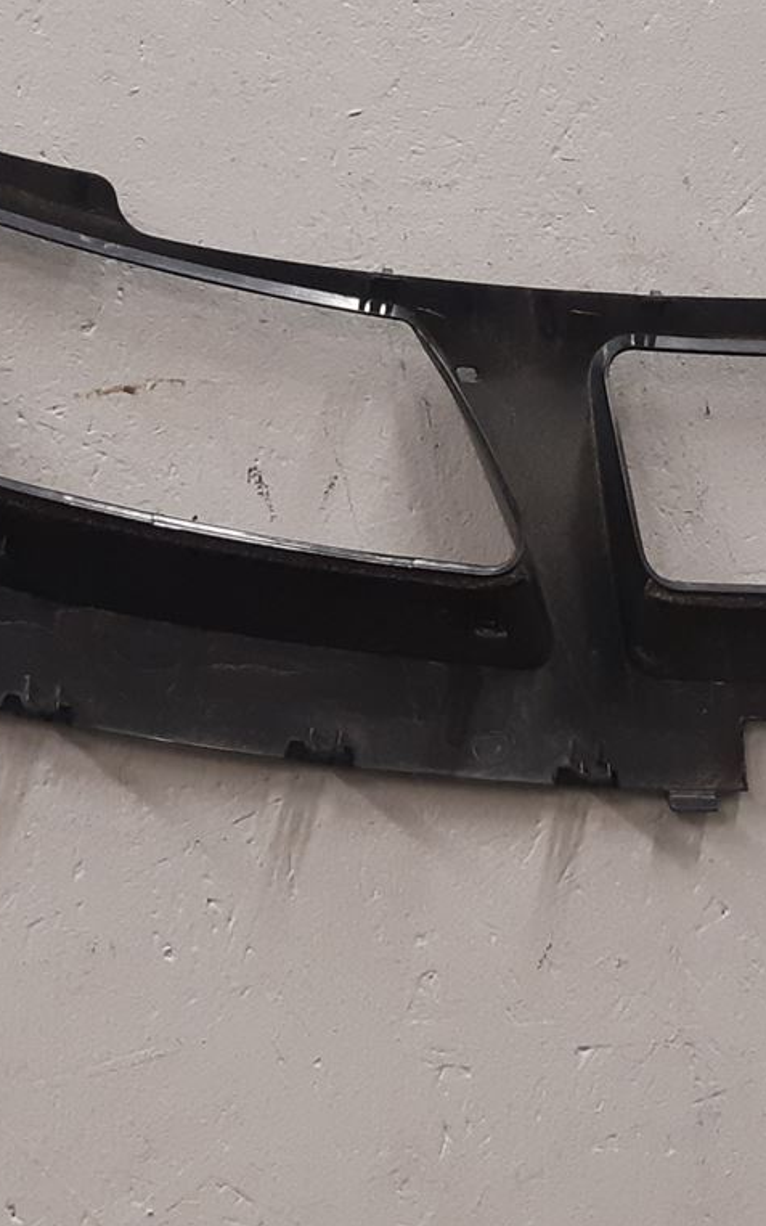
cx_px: 772
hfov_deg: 17.2
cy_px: 471
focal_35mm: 74
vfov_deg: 27.8
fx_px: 2471
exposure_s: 1/60
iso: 200
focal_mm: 3.93
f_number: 1.7
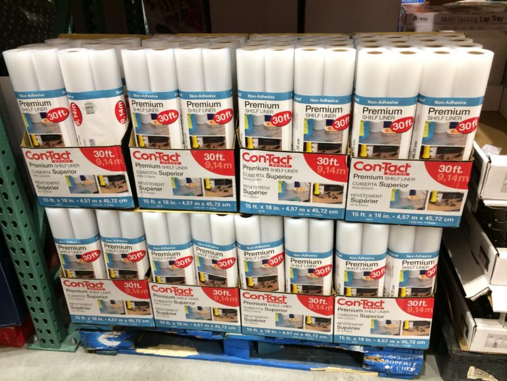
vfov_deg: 48.2
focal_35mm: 29
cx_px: 254
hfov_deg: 61.7
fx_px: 425
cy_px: 190
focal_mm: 4.15
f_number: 2.2
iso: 100
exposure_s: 1/30
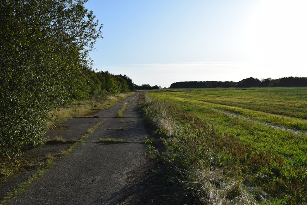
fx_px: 269
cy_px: 102
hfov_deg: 59.5
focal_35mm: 32
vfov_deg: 41.7
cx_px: 154
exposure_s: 1/400
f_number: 10
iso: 200
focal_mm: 21
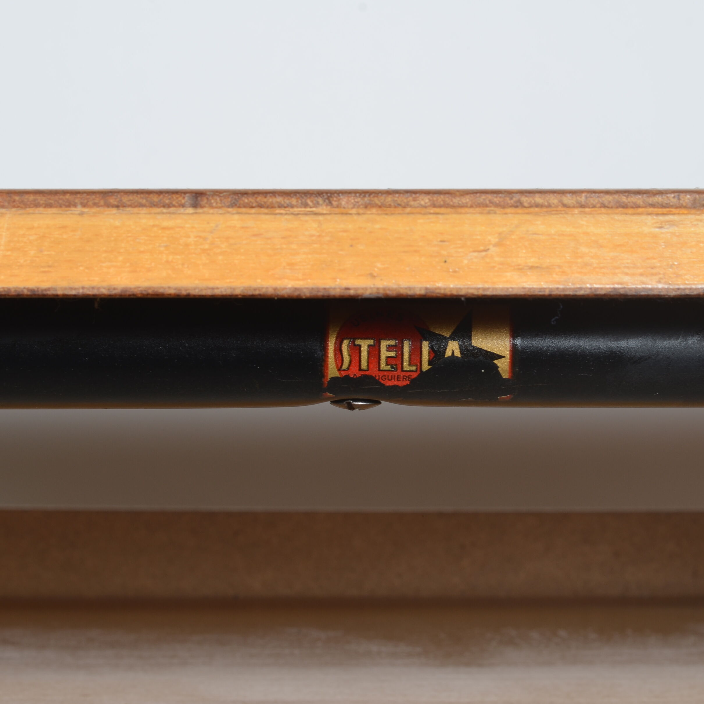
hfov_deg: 17.9
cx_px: 421
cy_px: 350
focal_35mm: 97
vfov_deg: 17.9
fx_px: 2232
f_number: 11
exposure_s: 1/125
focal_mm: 50
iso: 100
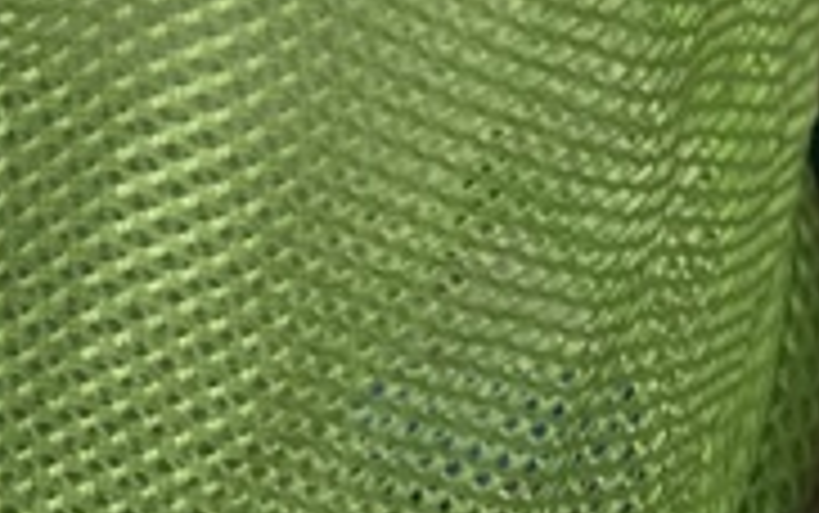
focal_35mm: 121
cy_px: -1143
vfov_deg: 8.6
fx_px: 2702
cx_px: -302
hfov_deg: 16.2
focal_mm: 4.25
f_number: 1.8
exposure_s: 1/84
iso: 125
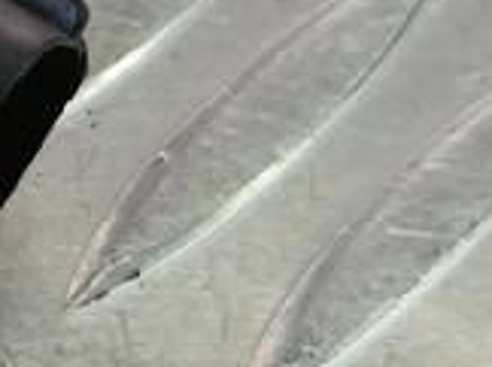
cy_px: -45
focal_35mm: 171
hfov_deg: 10.4
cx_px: -589
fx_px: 2427
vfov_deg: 8.6
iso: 128
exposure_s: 1/100
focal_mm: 4.11
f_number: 1.6
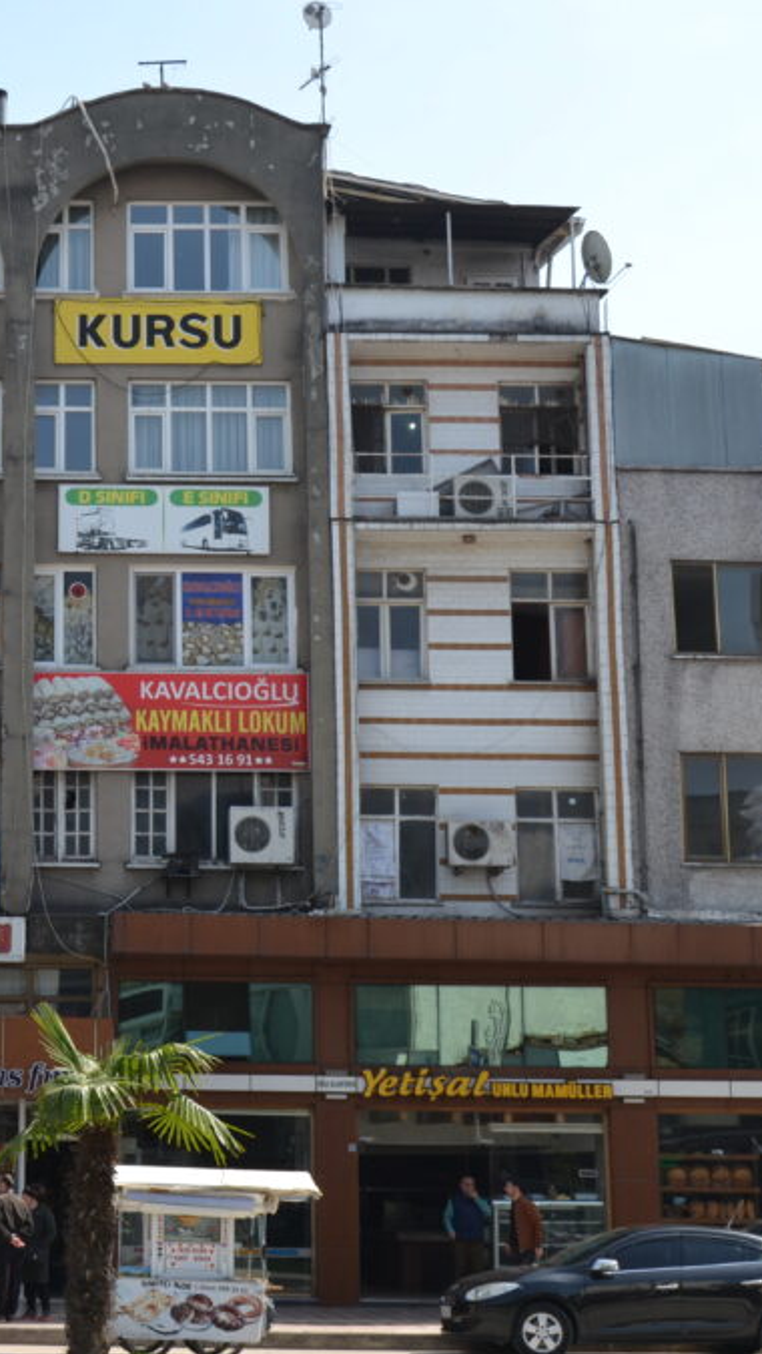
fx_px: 2226
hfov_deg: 18.5
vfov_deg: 33.8
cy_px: 681
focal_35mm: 62
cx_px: -138
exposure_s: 1/125
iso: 100
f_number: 8
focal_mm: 26
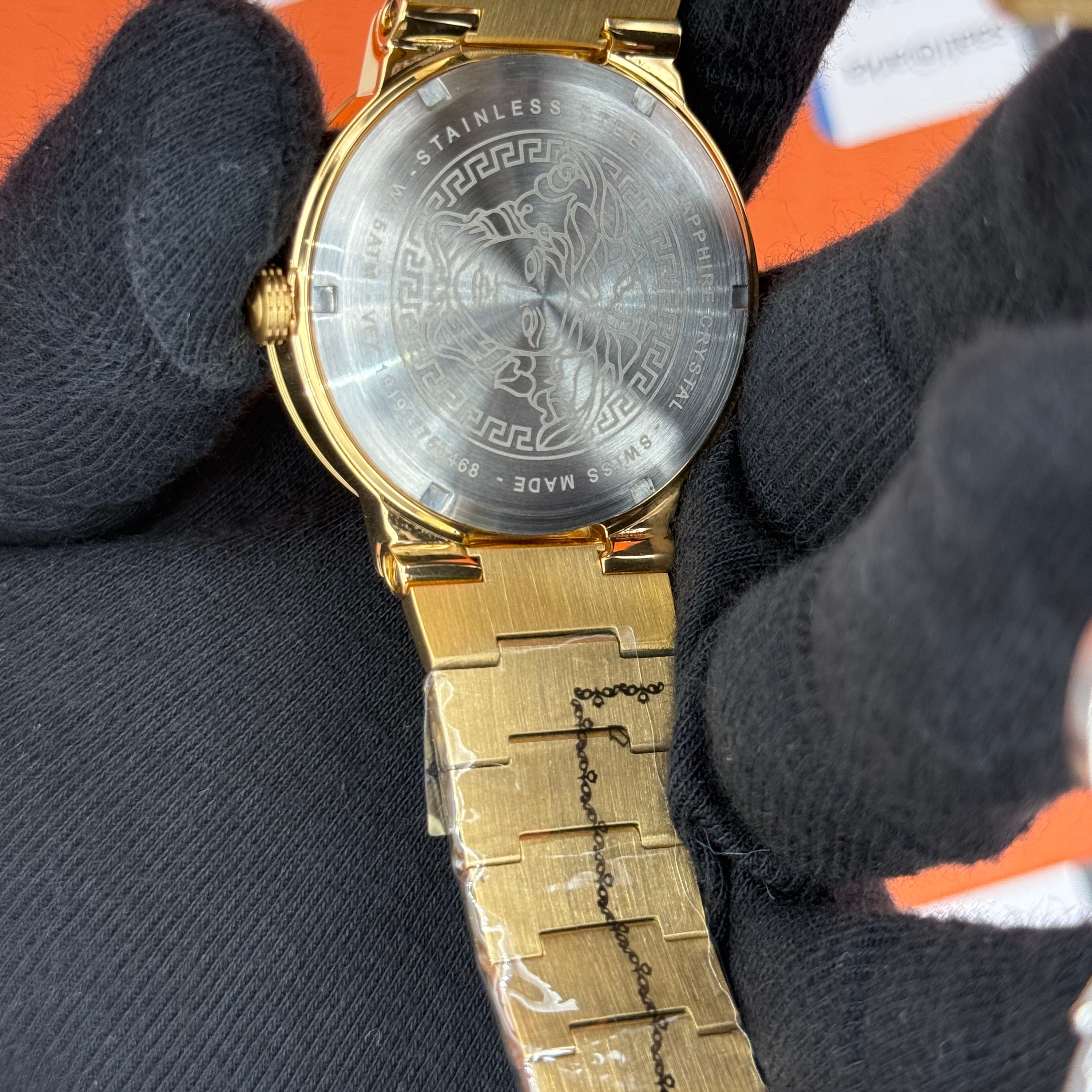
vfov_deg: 30.0
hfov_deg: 30.0
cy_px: 459
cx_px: 544
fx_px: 2034
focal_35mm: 57
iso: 80
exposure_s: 1/343
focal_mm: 6.76
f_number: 1.78
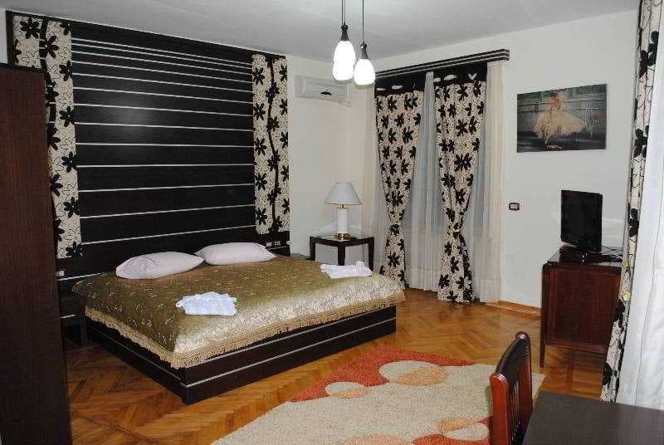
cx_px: 332
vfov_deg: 48.1
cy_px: 222
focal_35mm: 27
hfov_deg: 67.3
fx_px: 499
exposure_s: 1/60
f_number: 5
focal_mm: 18
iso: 800
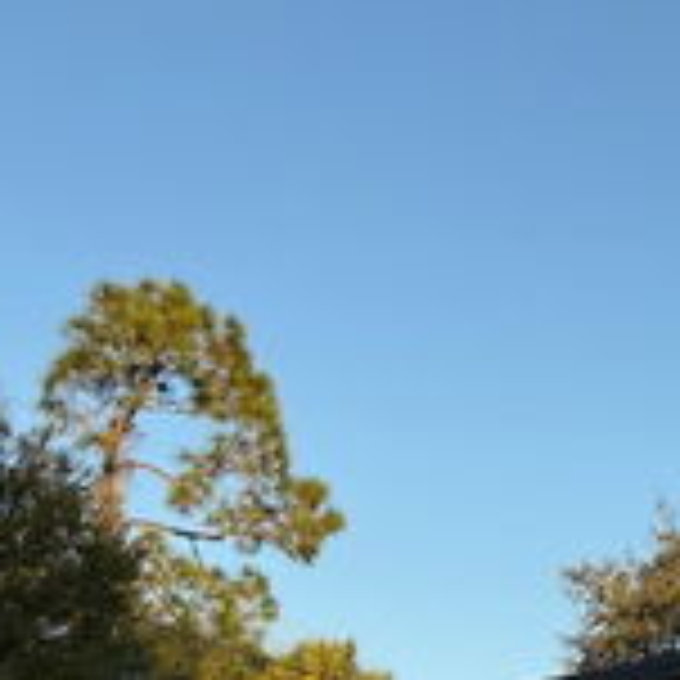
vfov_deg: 22.6
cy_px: 757
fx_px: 1600
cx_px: 1004
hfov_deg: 20.7
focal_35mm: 72
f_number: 1.78
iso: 80
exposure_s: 1/1812
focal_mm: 6.76
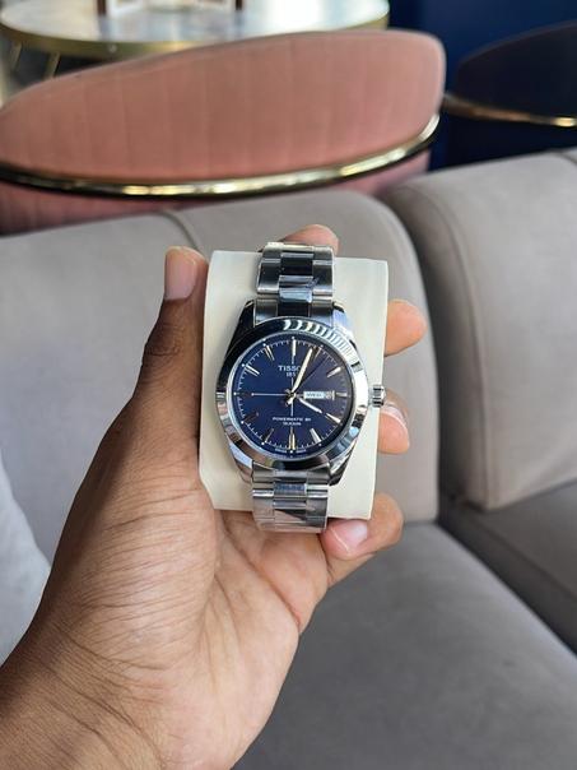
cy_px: 385
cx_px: 288
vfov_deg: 65.3
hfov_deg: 51.4
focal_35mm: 27
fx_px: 600
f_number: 1.6
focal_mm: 5.1
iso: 32
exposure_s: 1/104
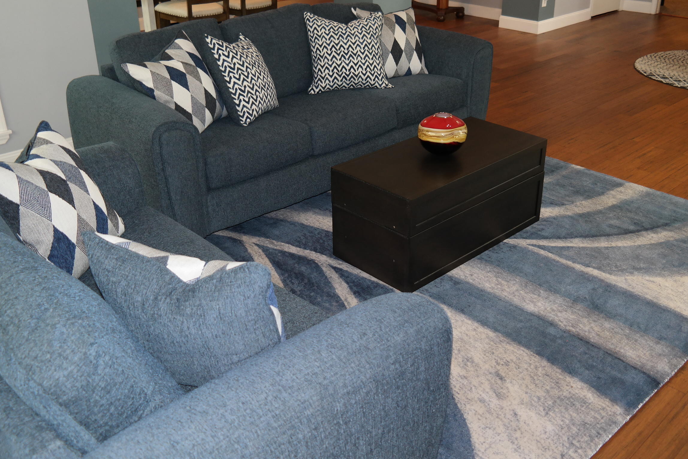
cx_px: 379
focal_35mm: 35
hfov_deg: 54.3
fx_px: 669
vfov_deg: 37.8
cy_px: 194
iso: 400
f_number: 3.5
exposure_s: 1/40
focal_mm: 18
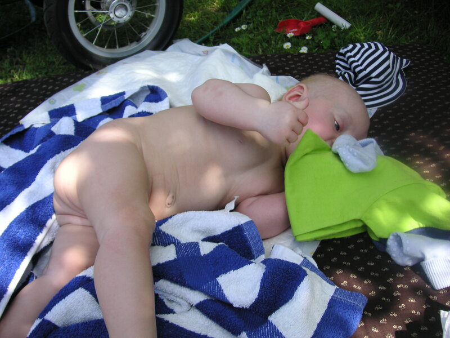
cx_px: 225
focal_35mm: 37
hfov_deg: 50.1
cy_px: 169
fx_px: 481
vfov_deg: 38.7
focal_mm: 6.1
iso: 50
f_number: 2.8
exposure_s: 1/750
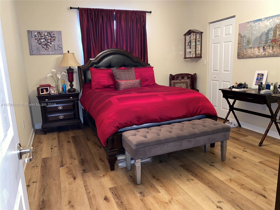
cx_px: 140
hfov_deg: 67.3
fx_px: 210
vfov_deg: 53.1
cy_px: 105
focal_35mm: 26
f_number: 1.8
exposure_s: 1/13
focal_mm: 4.25
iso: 125
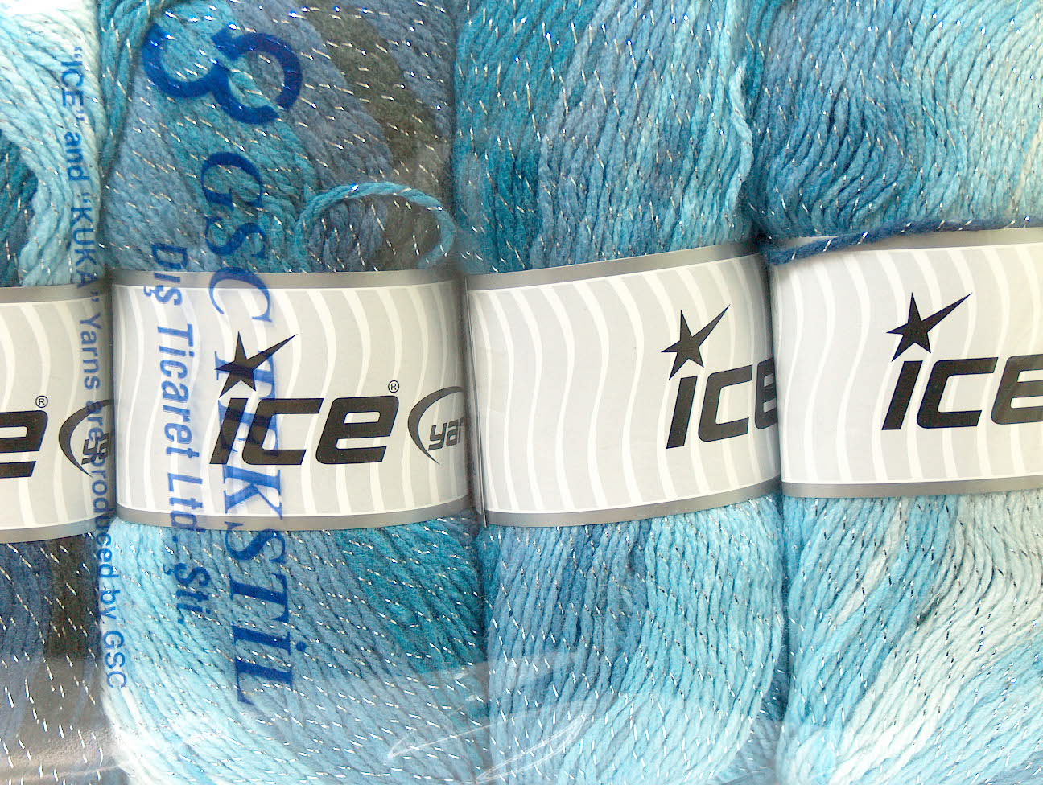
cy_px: 392
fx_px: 2173
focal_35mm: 72
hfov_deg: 27.0
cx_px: 522
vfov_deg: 20.5
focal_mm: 14.73
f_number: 2.9
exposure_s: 1/14.9
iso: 200
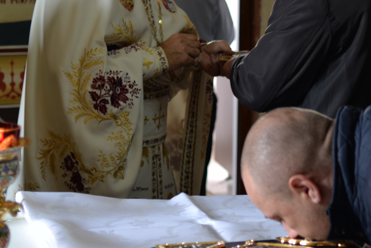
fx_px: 1083
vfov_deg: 13.1
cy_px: 129
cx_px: 420
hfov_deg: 18.6
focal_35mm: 105
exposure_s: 1/30
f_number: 2.8
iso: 200
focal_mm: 35
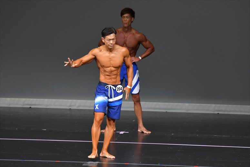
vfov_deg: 4.4
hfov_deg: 6.5
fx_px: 2186
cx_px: 125
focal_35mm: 315
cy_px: 84
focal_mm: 210
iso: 4000
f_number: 5.6
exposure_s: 1/400
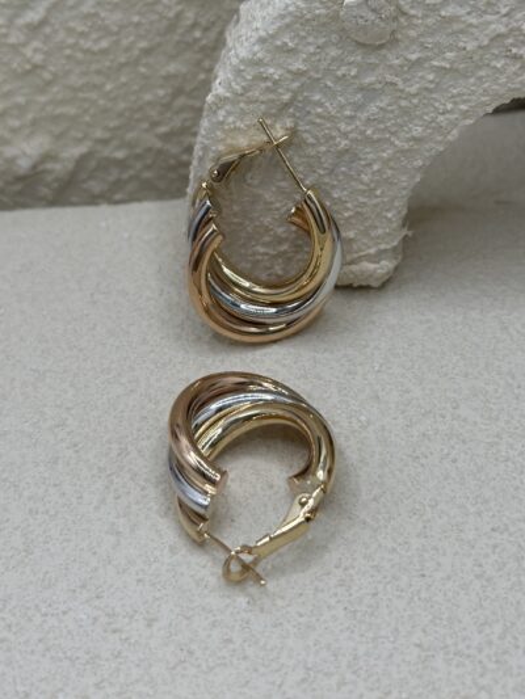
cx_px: 262
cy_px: 350
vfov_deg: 39.6
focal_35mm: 48
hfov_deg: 30.3
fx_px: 970
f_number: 1.78
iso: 80
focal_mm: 6.86
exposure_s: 1/1497
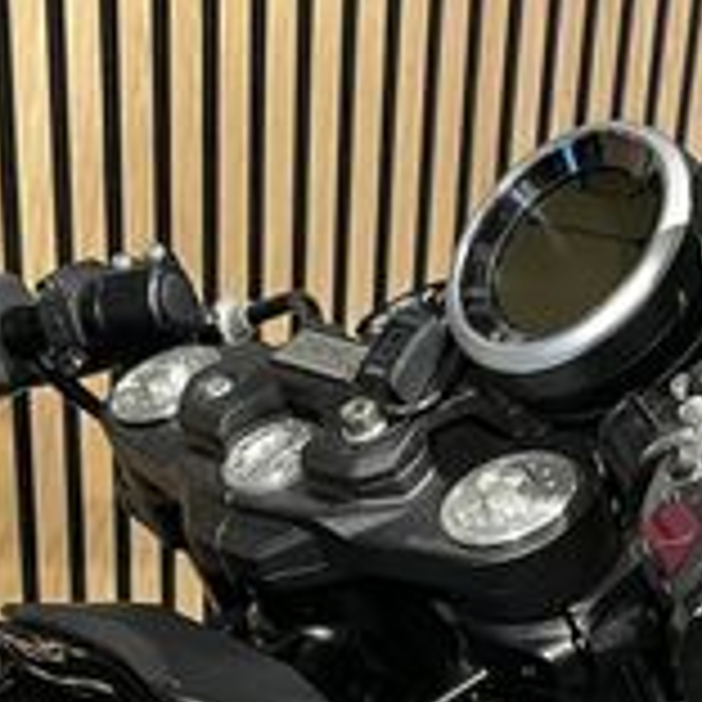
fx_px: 2157
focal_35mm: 94
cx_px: 472
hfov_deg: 18.4
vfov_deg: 17.9
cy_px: 738
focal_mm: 5.1
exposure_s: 1/50
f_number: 1.6
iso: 250
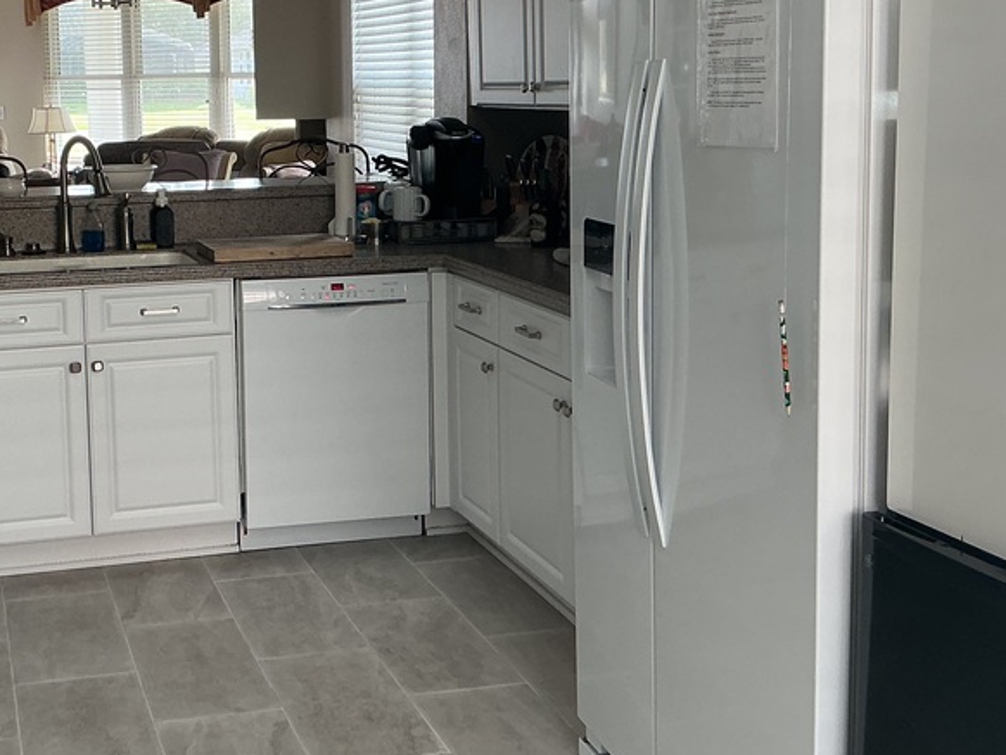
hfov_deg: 36.7
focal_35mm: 51
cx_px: 266
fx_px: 1483
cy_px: 247
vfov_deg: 28.4
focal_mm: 3
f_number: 1.8
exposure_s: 1/60
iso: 40
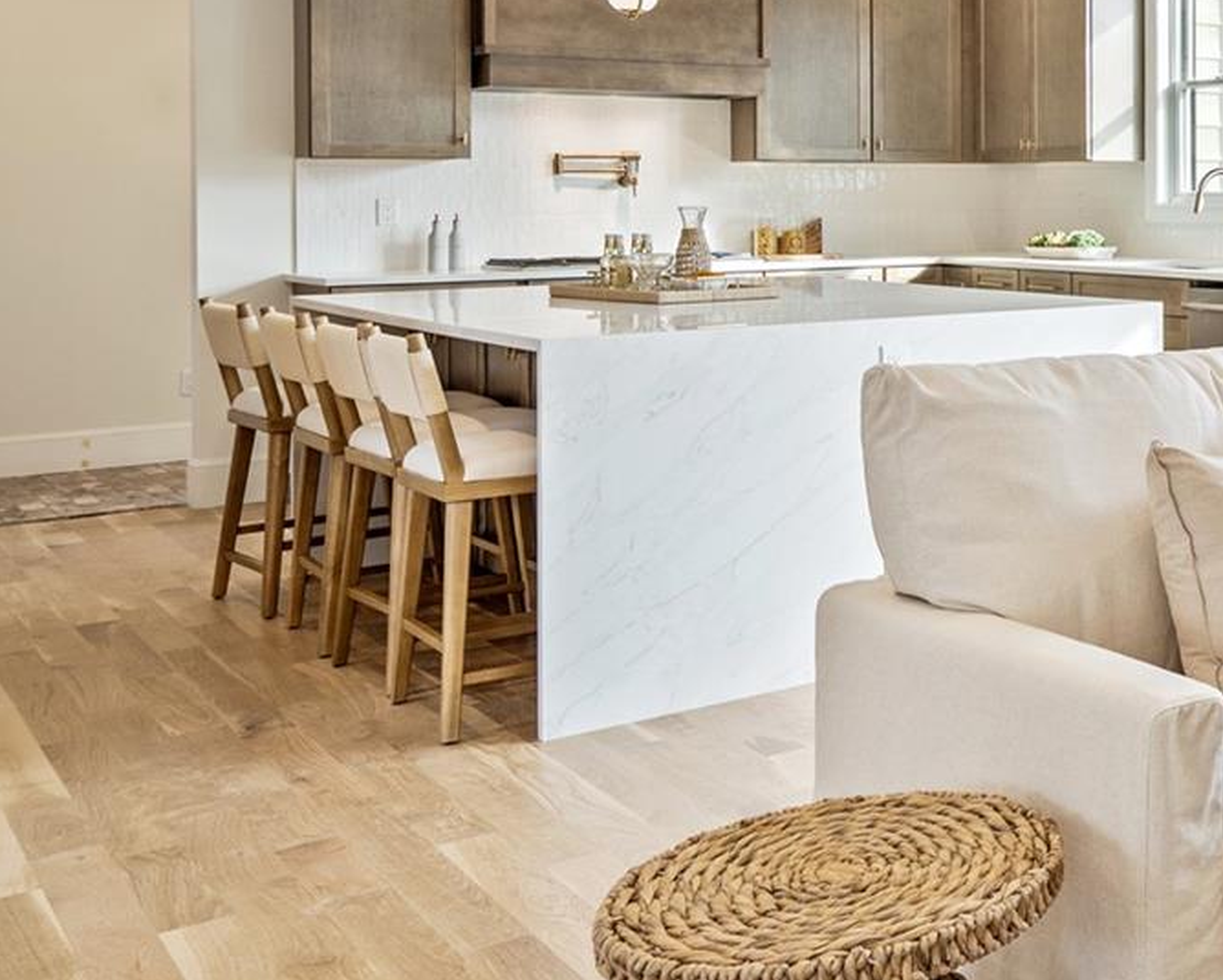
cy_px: 184
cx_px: 1694
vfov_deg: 31.8
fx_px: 1666
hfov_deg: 29.7
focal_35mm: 46
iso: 160
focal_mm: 16
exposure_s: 1/10
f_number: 5
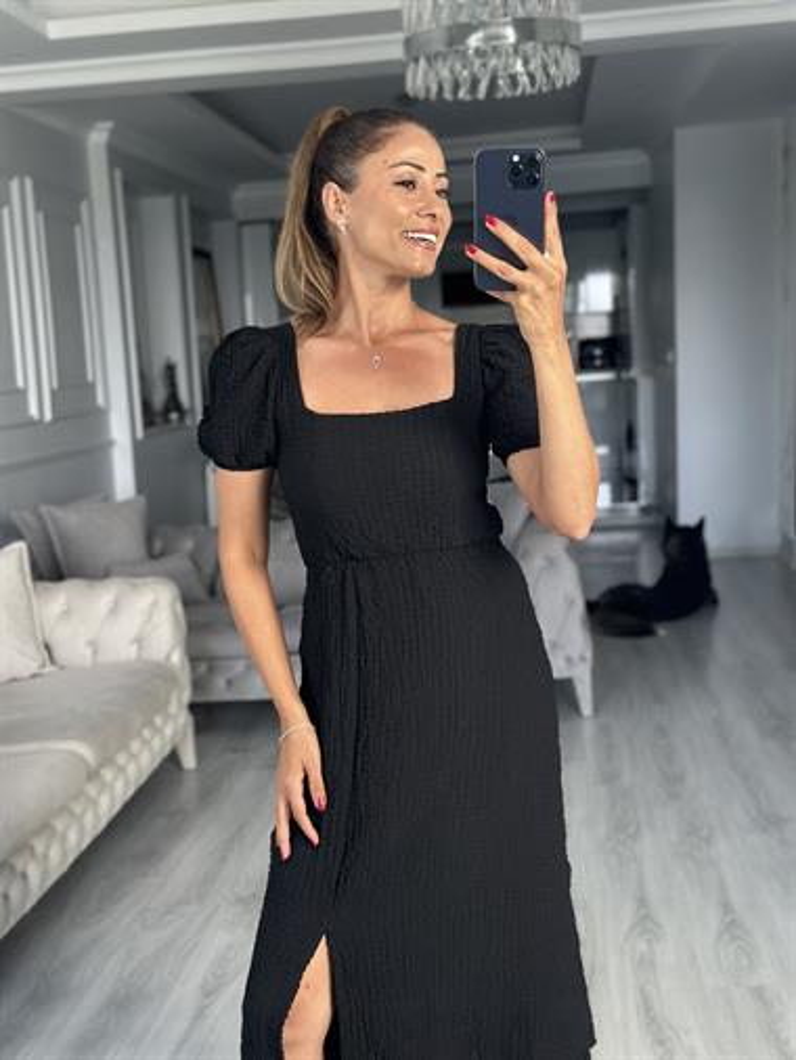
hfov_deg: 30.3
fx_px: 1470
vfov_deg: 39.6
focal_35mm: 48
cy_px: 530
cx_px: 398
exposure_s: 1/75
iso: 125
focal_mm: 6.86
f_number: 1.78
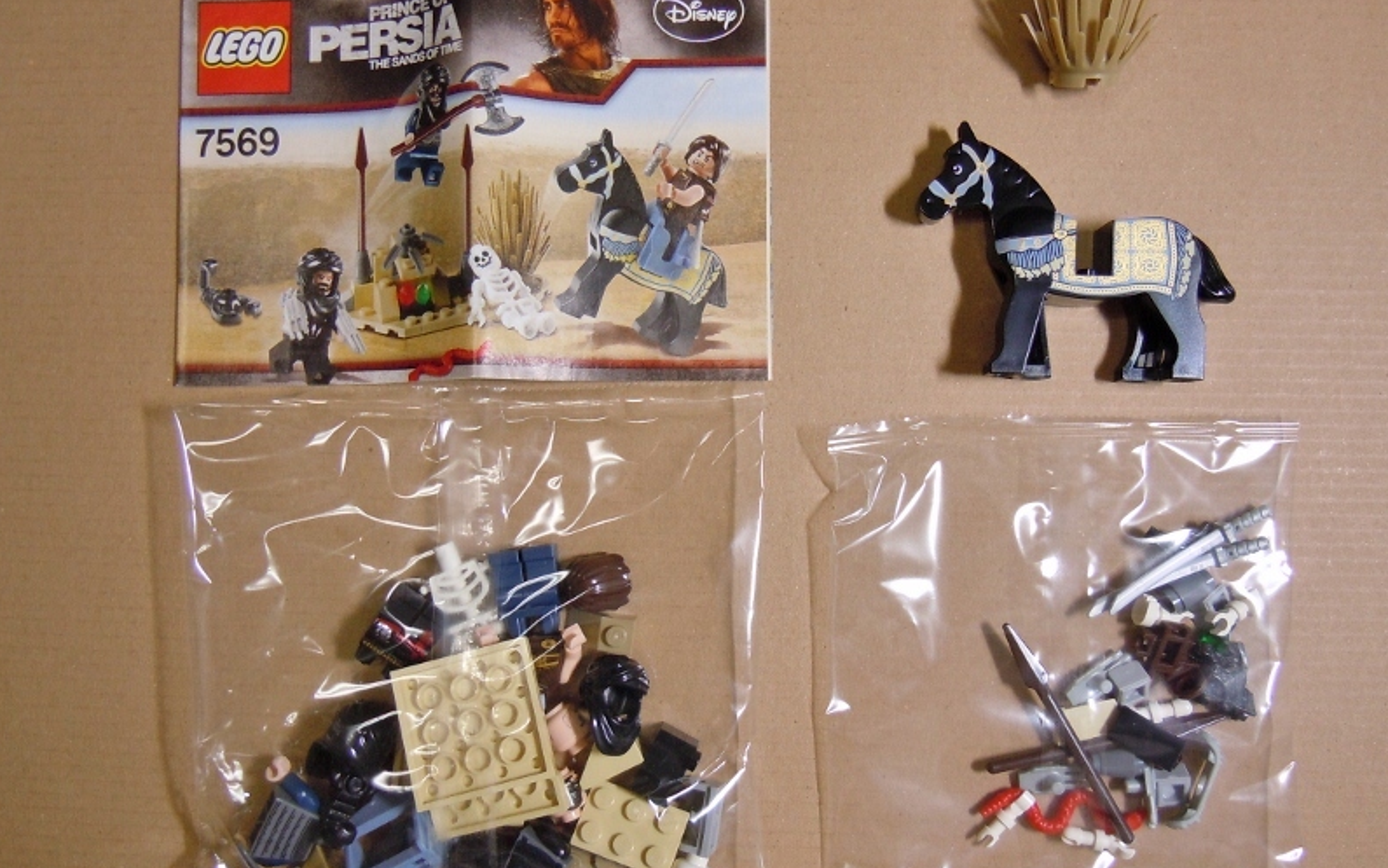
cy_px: 433
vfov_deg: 39.4
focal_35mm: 32
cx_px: 693
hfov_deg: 59.7
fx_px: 1211
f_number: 3.5
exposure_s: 1/15
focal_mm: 5.4
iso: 200
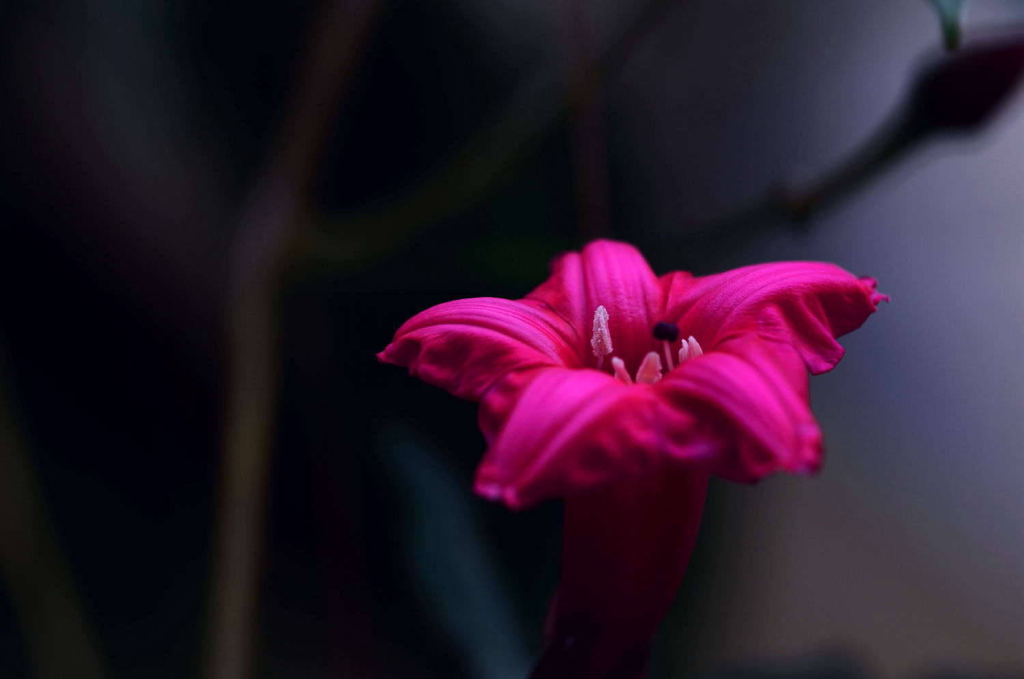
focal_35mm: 158
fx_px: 4471
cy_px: 340
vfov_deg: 8.7
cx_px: 512
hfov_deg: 13.1
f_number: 4.8
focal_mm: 105
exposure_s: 1/125
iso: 200
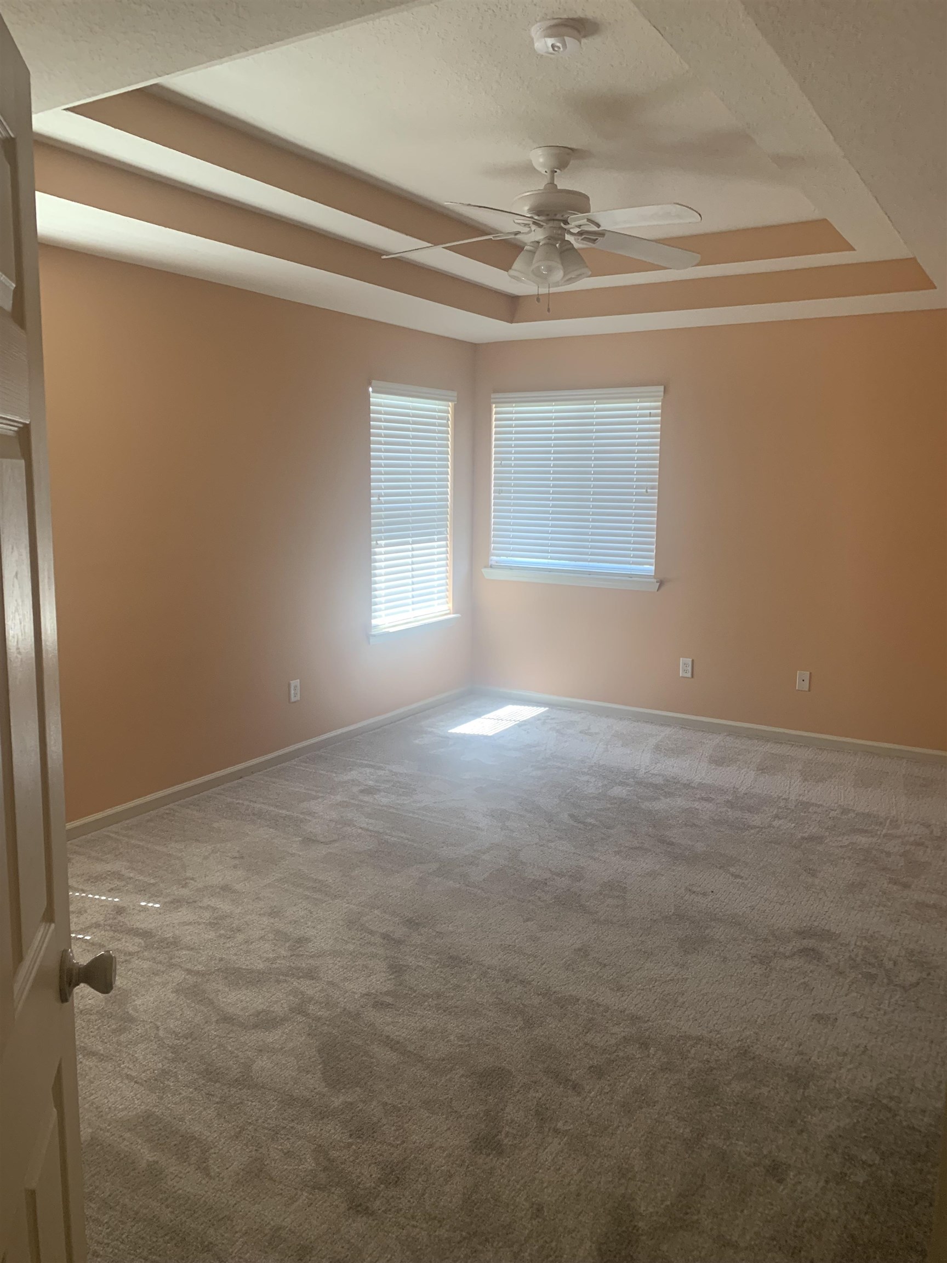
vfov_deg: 67.3
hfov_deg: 53.1
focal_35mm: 26
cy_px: 632
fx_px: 948
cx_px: 474
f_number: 1.8
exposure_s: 1/86
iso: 100
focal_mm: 4.25
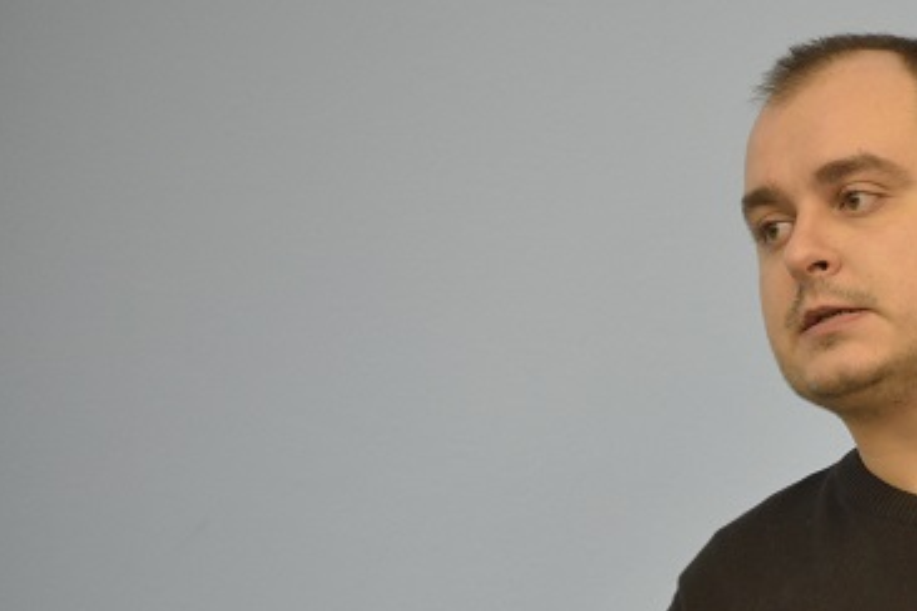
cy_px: 538
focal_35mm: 672
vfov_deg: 2.0
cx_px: 1012
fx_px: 17116
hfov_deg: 3.1
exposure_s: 1/125
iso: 2500
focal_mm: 300
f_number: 5.6
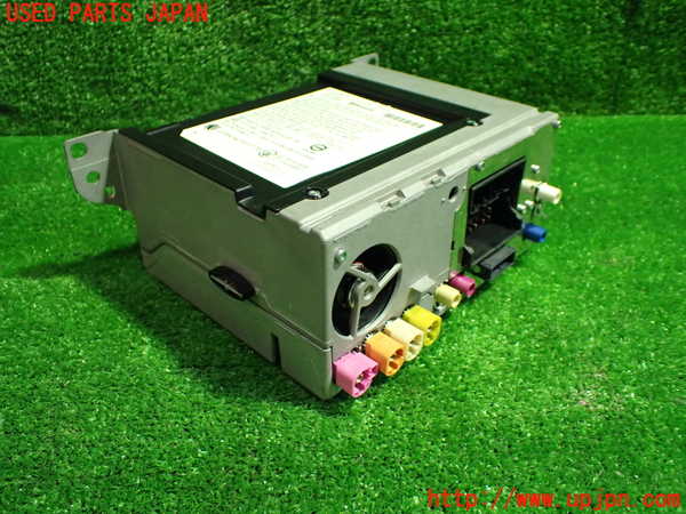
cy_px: 257
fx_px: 595
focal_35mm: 30
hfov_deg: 60.0
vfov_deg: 46.8
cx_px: 343
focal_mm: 5.4
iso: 800
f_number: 2.3
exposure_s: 1/80
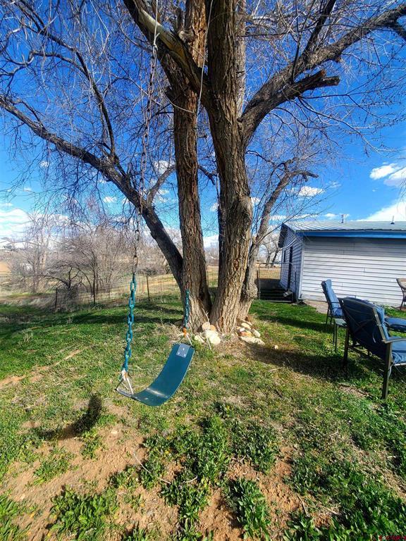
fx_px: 203
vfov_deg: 106.2
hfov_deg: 89.9
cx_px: 203
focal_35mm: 13
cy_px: 270
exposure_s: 1/599
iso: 50
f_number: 2.2
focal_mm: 1.8
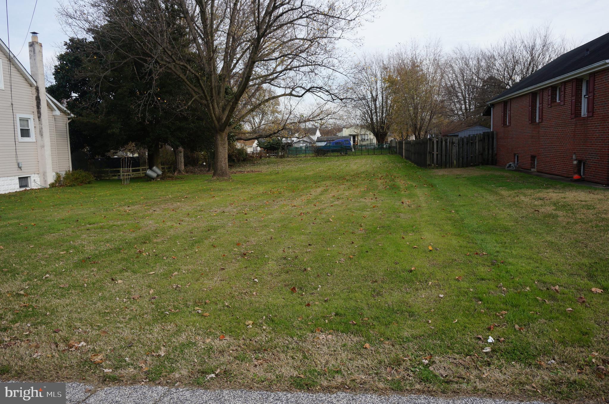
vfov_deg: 43.5
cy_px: 202
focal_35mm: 30
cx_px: 304
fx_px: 507
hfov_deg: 62.0
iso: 200
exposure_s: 1/640
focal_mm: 20
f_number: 5
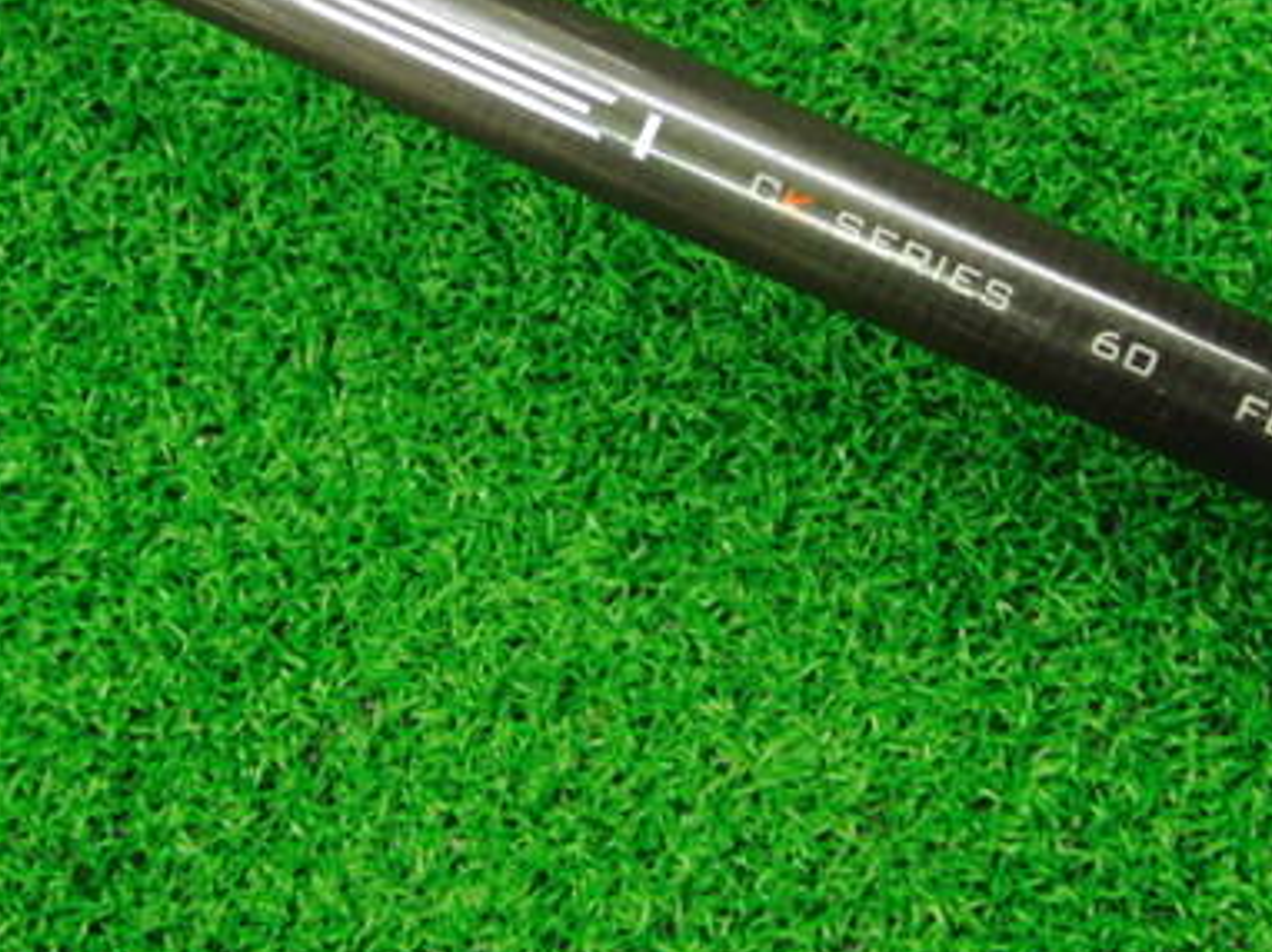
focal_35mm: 62
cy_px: 176
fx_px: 2277
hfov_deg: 31.2
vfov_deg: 23.2
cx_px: 613
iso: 400
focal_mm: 6.42
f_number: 3.6
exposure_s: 1/25
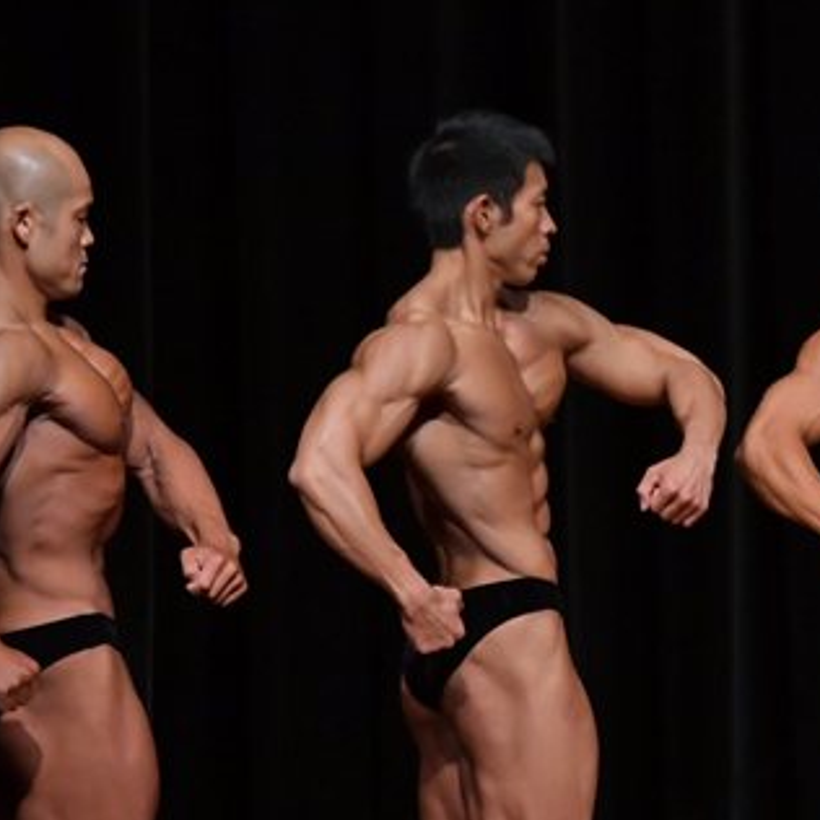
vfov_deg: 3.1
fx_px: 15089
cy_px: 597
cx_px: 619
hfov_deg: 3.1
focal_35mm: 563
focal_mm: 180
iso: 5000
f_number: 5.6
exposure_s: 1/400
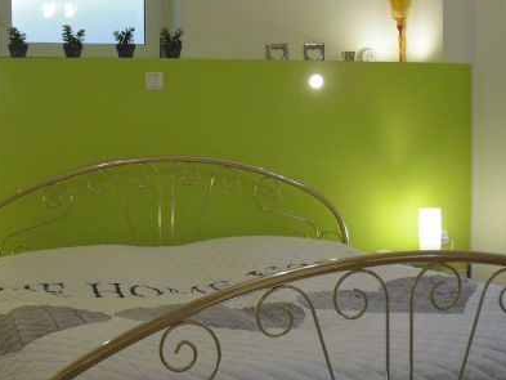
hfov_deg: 33.2
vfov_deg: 25.2
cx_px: 216
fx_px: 848
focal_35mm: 58
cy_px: 197
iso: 400
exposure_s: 1/100
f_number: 2.8
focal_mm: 6.2
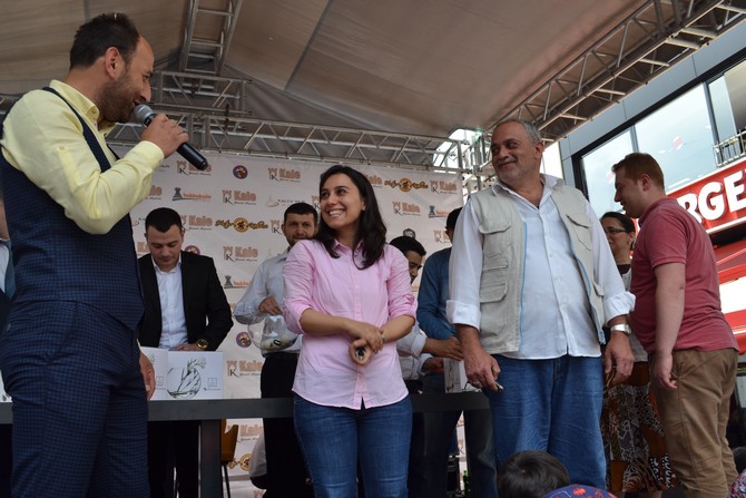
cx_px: 373
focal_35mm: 33
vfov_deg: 40.0
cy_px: 249
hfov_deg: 57.2
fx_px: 684
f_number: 6.3
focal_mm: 22
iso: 100
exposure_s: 1/160
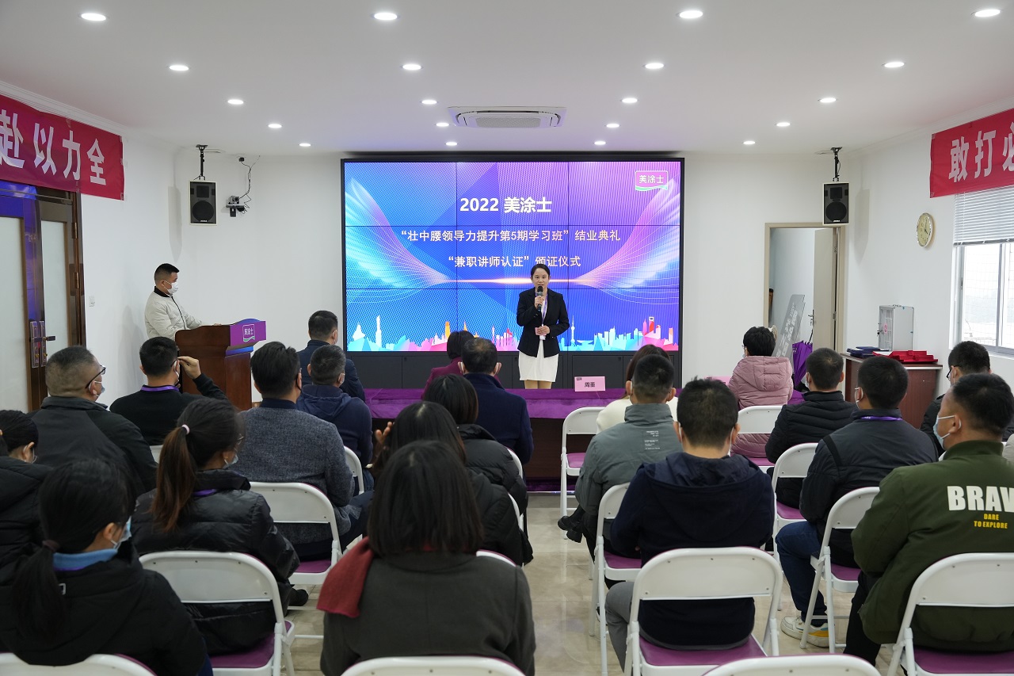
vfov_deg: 39.2
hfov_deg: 56.2
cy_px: 338
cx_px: 507
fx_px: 949
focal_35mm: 34
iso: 1600
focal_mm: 33.7
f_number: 5
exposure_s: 1/160
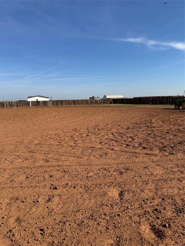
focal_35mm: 24
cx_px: 92
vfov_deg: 71.6
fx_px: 171
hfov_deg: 56.8
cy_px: 123
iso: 80
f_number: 1.78
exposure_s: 1/5348
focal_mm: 6.76
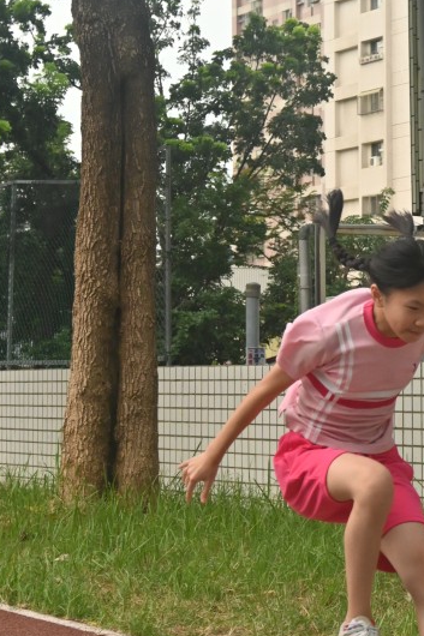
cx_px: 396
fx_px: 1997
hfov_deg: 12.0
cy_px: 284
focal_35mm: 113
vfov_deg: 18.1
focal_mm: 39
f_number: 5.6
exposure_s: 1/2500
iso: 1000
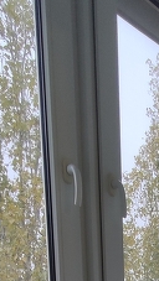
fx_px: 367
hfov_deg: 22.8
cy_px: 372
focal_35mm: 49
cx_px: 183
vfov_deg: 31.5
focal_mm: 1.65
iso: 98
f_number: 2.2
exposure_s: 1/50
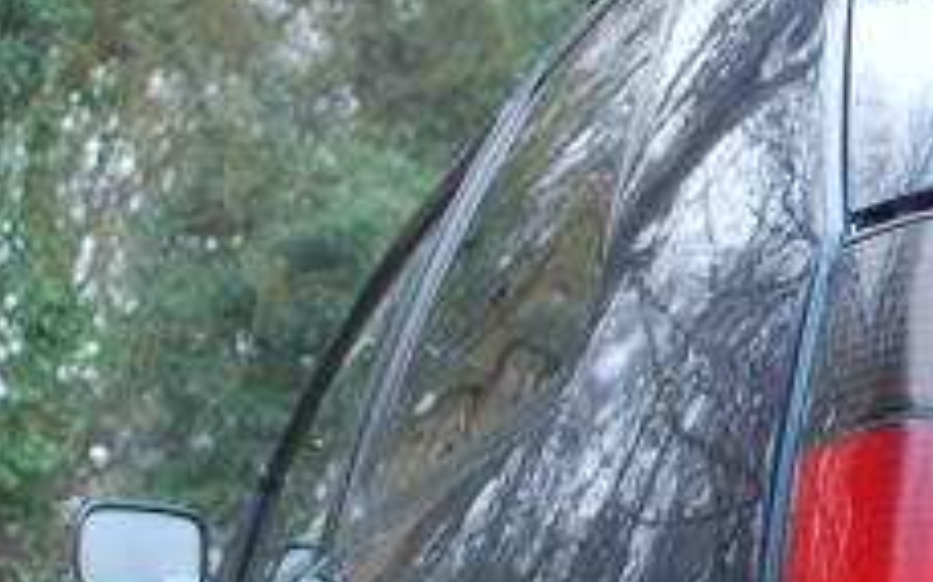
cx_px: 1137
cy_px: 873
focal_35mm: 118
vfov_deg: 10.7
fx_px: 3000
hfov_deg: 16.9
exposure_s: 1/60
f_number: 4
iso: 200
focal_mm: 22
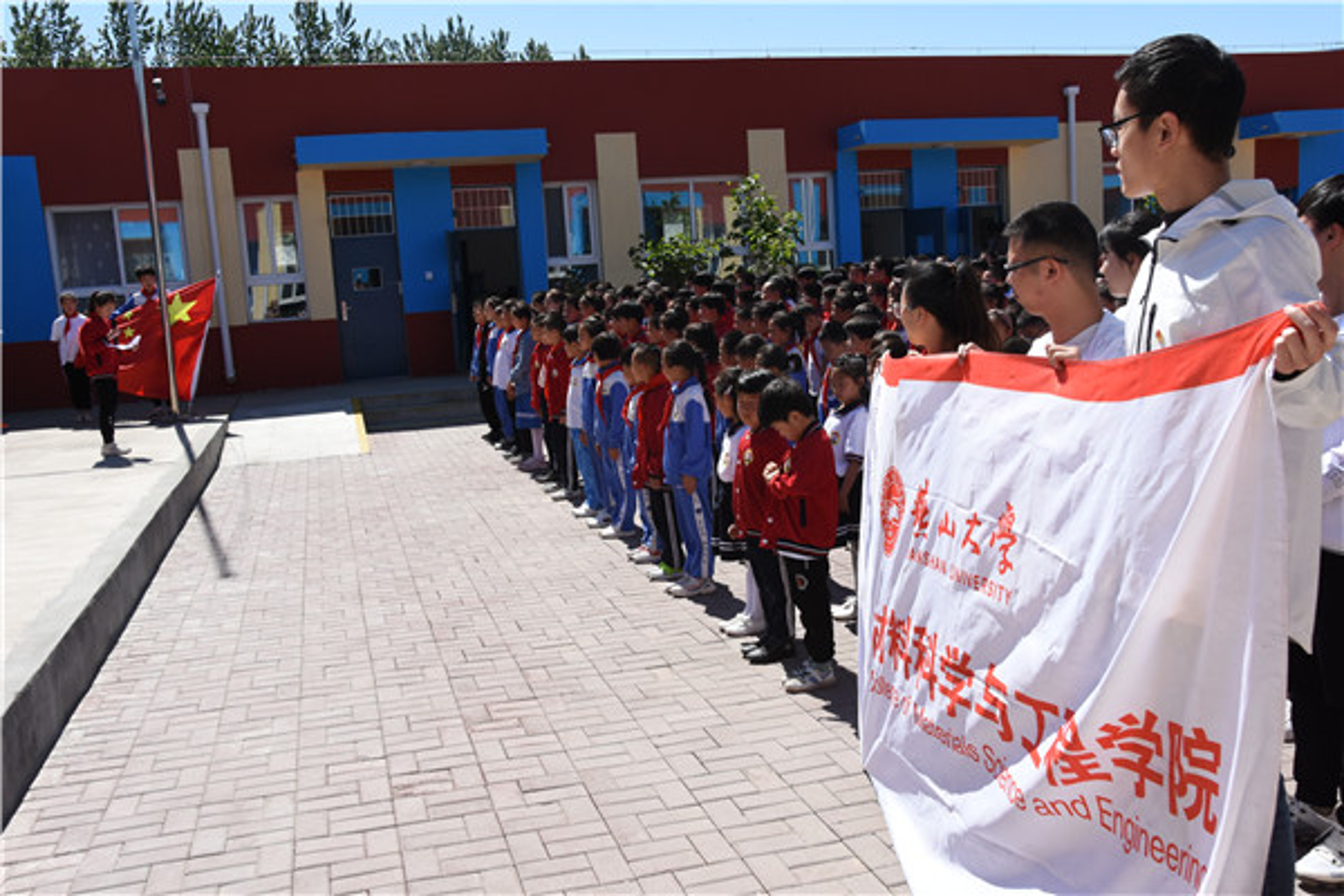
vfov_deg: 40.0
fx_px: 1232
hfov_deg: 57.2
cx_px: 672
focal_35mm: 33
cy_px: 448
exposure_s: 1/500
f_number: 11
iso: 400
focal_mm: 22
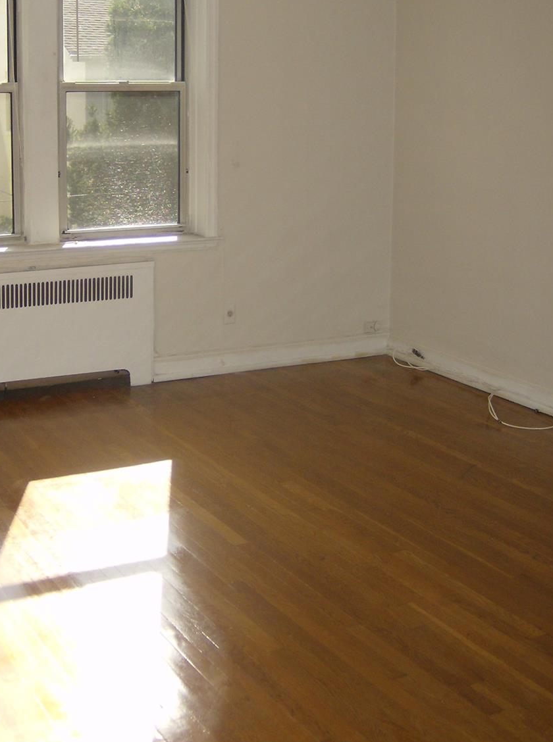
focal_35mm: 49
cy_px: 278
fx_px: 1048
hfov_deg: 29.4
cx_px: 190
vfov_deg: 38.7
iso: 100
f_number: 2.8
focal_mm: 6
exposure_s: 1/493
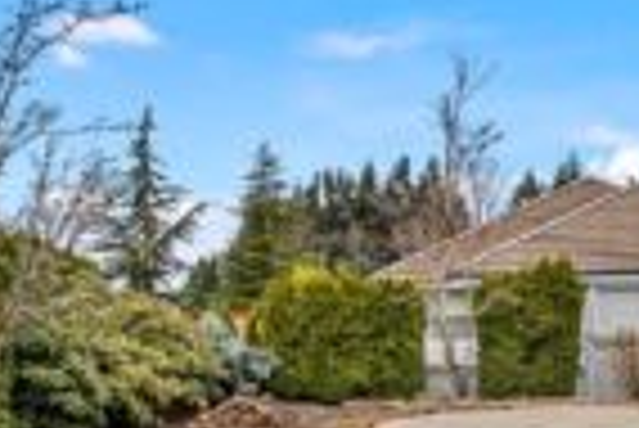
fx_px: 800
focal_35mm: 45
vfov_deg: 29.4
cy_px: 331
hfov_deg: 43.5
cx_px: 302
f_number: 8
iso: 1600
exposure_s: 1/250
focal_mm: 16
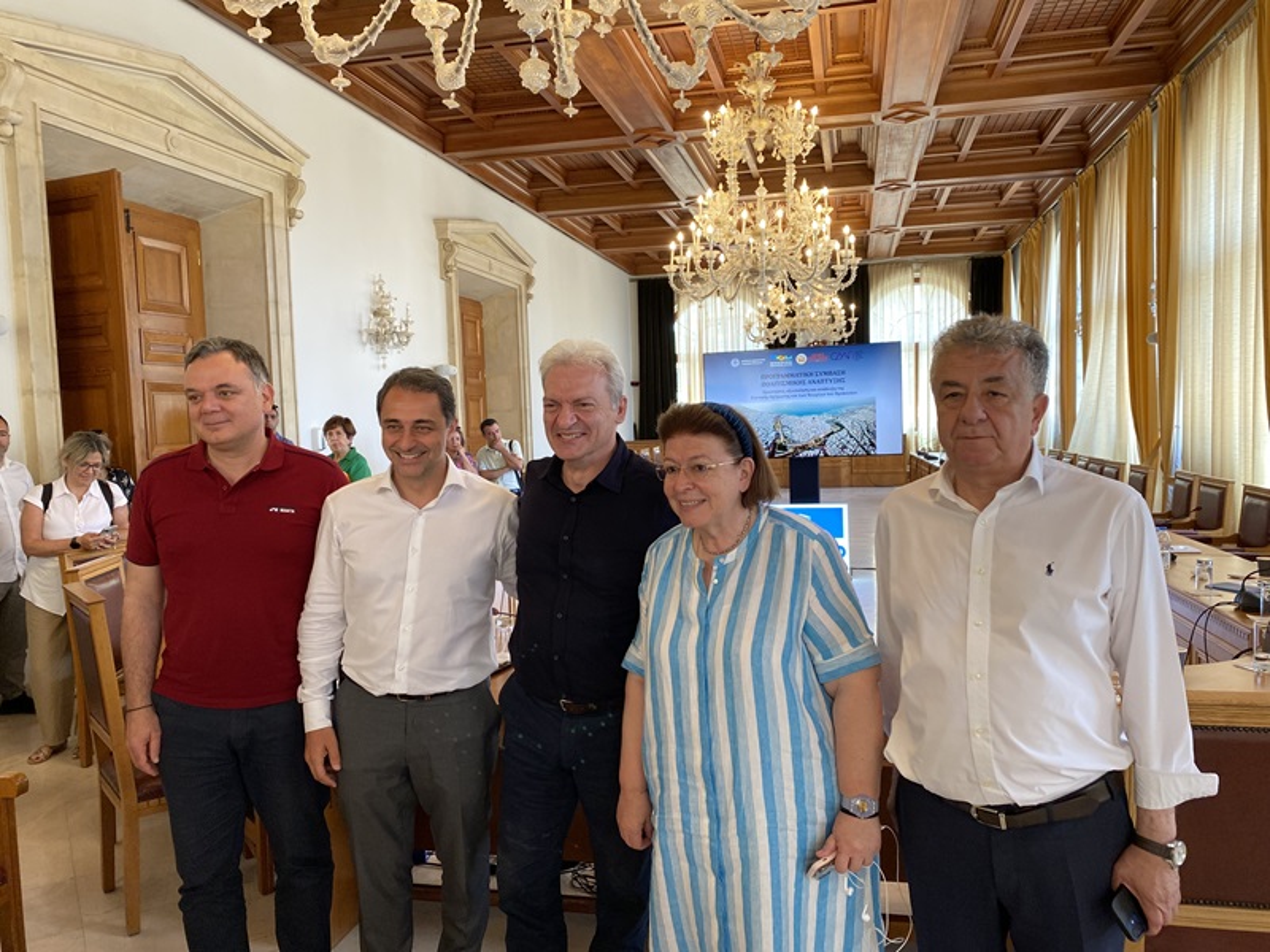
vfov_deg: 53.1
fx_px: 954
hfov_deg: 67.3
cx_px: 635
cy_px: 476
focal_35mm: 26
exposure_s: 1/50
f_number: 1.8
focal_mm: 4.25
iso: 100
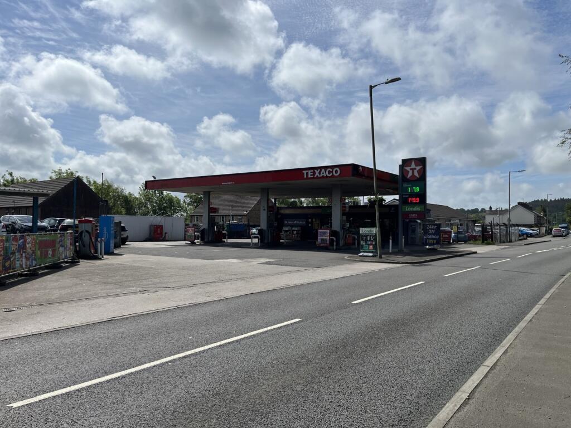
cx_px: 286
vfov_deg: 53.1
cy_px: 214
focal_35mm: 26
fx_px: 429
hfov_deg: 67.3
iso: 50
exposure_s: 1/9901
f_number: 1.6
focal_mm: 5.1
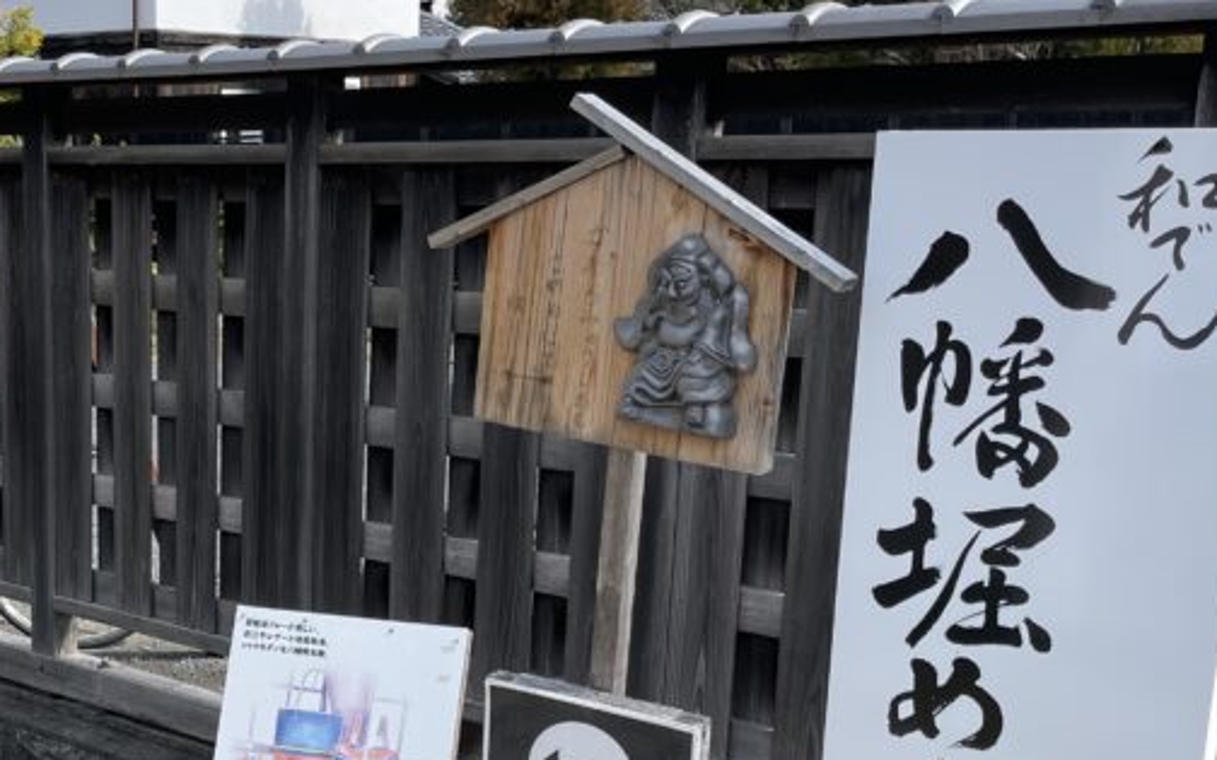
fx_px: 1857
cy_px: 635
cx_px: 169
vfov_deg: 22.7
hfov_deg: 34.6
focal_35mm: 56
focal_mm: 4.2
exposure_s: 1/2092
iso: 32
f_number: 1.6
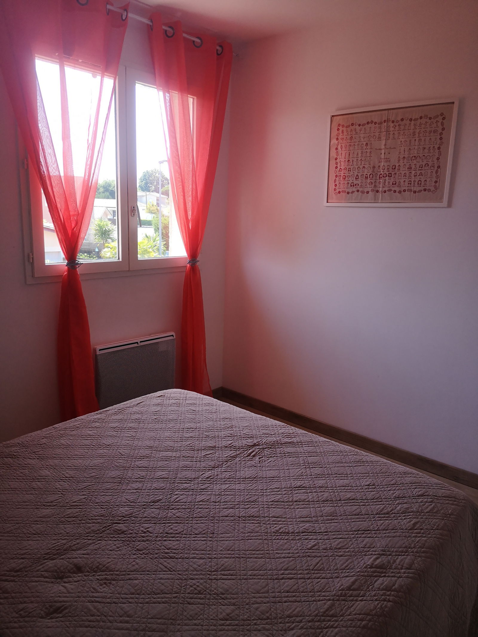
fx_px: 497
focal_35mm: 27
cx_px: 239
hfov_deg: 51.4
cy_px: 318
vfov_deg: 65.3
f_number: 1.8
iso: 50
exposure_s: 1/231
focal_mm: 3.95
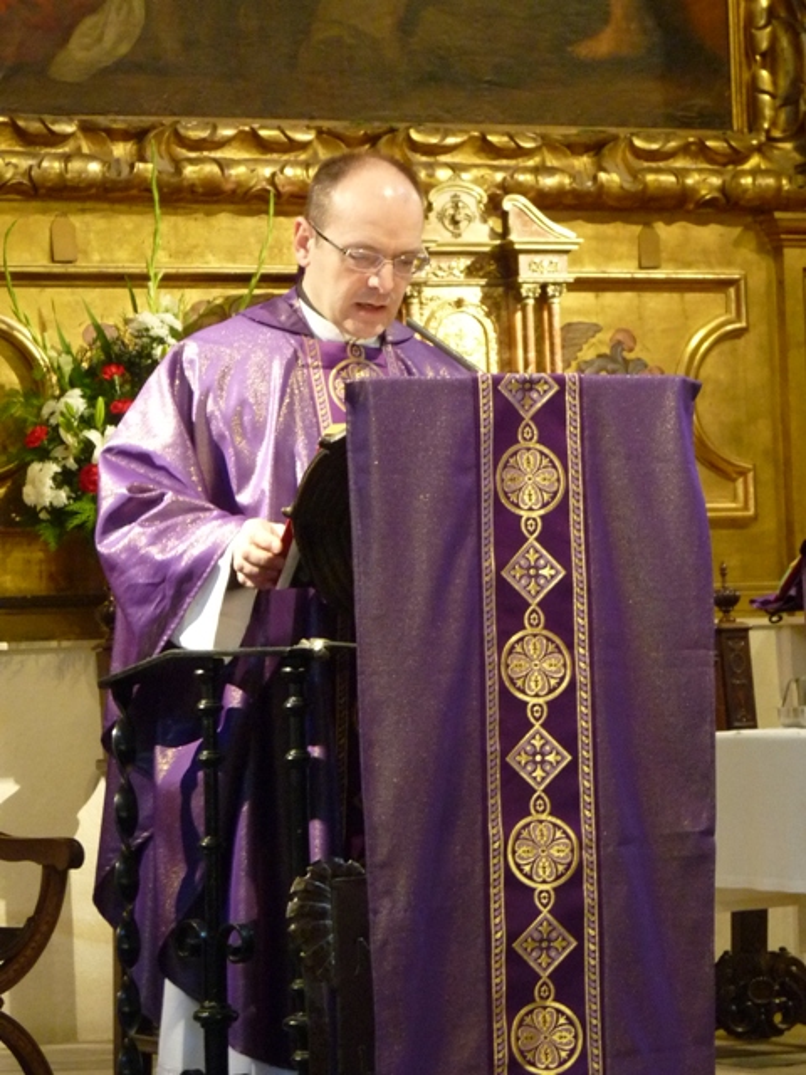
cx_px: 403
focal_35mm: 133
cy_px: 538
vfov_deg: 14.8
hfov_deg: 11.1
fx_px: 4129
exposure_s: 1/8
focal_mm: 16.7
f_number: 3.4
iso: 400
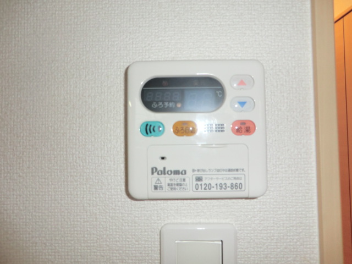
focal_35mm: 24
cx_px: 176
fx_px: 244
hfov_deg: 71.6
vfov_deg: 56.8
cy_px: 132
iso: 200
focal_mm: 4.3
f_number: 3.2
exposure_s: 1/30
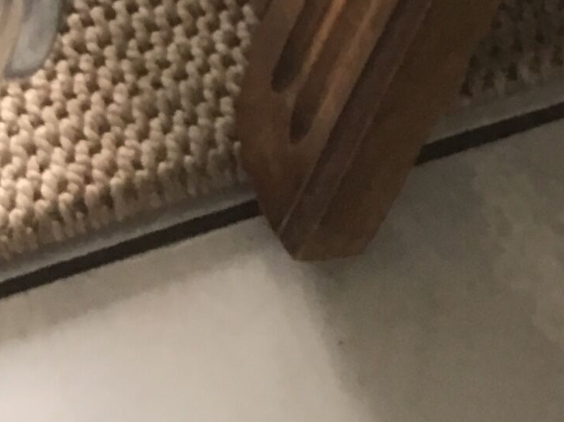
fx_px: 2281
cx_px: 297
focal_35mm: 140
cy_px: -508
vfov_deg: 9.6
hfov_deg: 14.1
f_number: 2.4
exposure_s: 1/33
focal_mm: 3.3
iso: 80
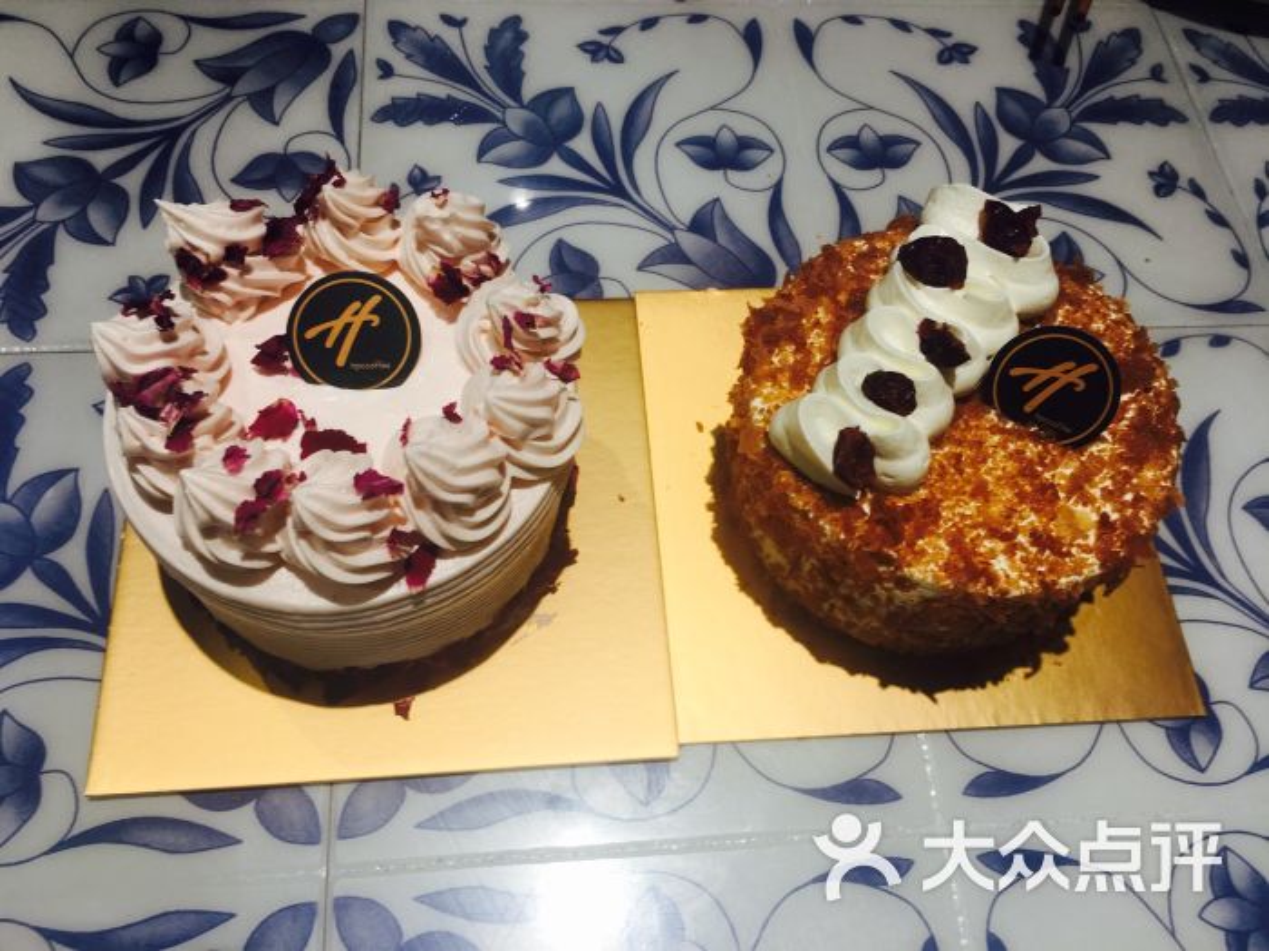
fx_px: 1063
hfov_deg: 61.7
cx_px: 634
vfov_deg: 48.2
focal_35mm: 29
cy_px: 476
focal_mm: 4.15
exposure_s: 1/50
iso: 25
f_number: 2.2
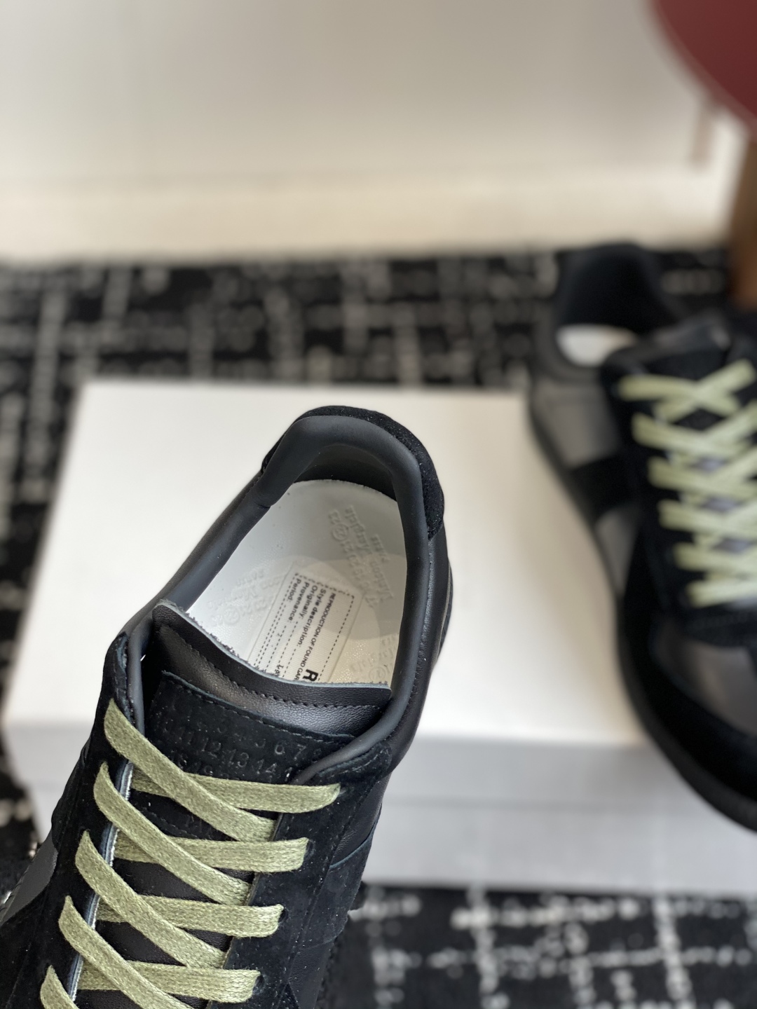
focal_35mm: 52
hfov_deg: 28.0
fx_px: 1516
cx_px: 378
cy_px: 504
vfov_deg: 36.8
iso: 40
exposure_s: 1/122
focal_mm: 6
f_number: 2
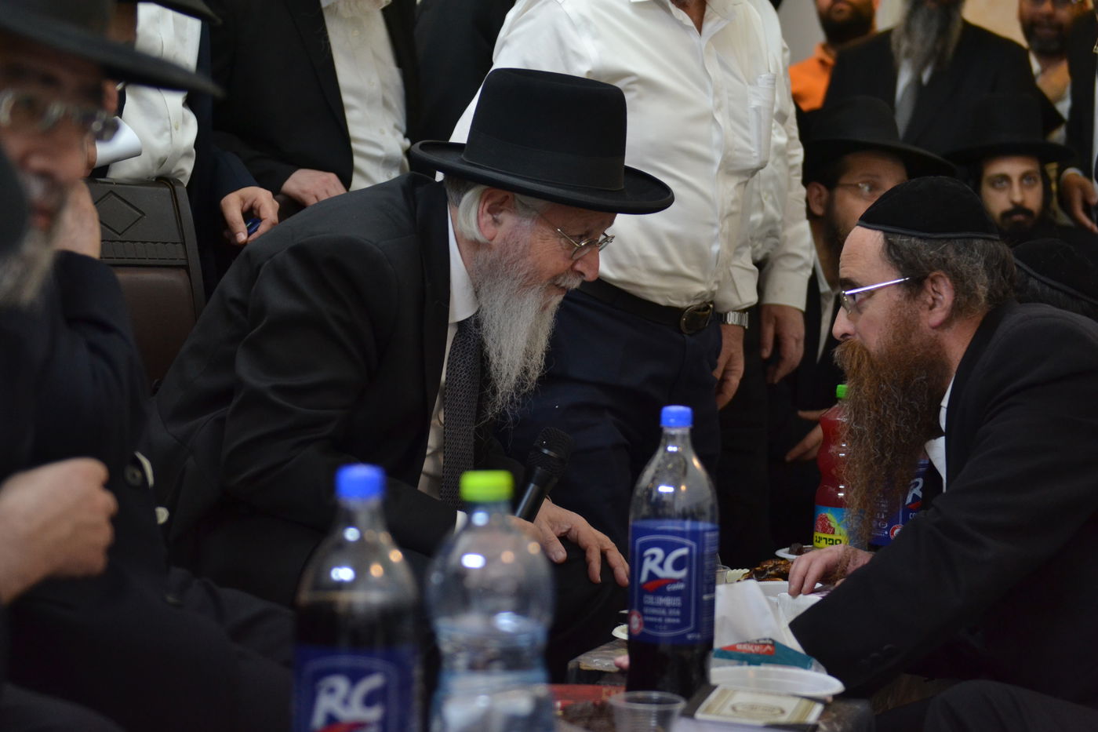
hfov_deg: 26.0
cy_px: 366
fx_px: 2379
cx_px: 549
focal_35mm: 78
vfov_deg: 17.5
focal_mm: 52
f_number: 2.8
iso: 800
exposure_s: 1/160
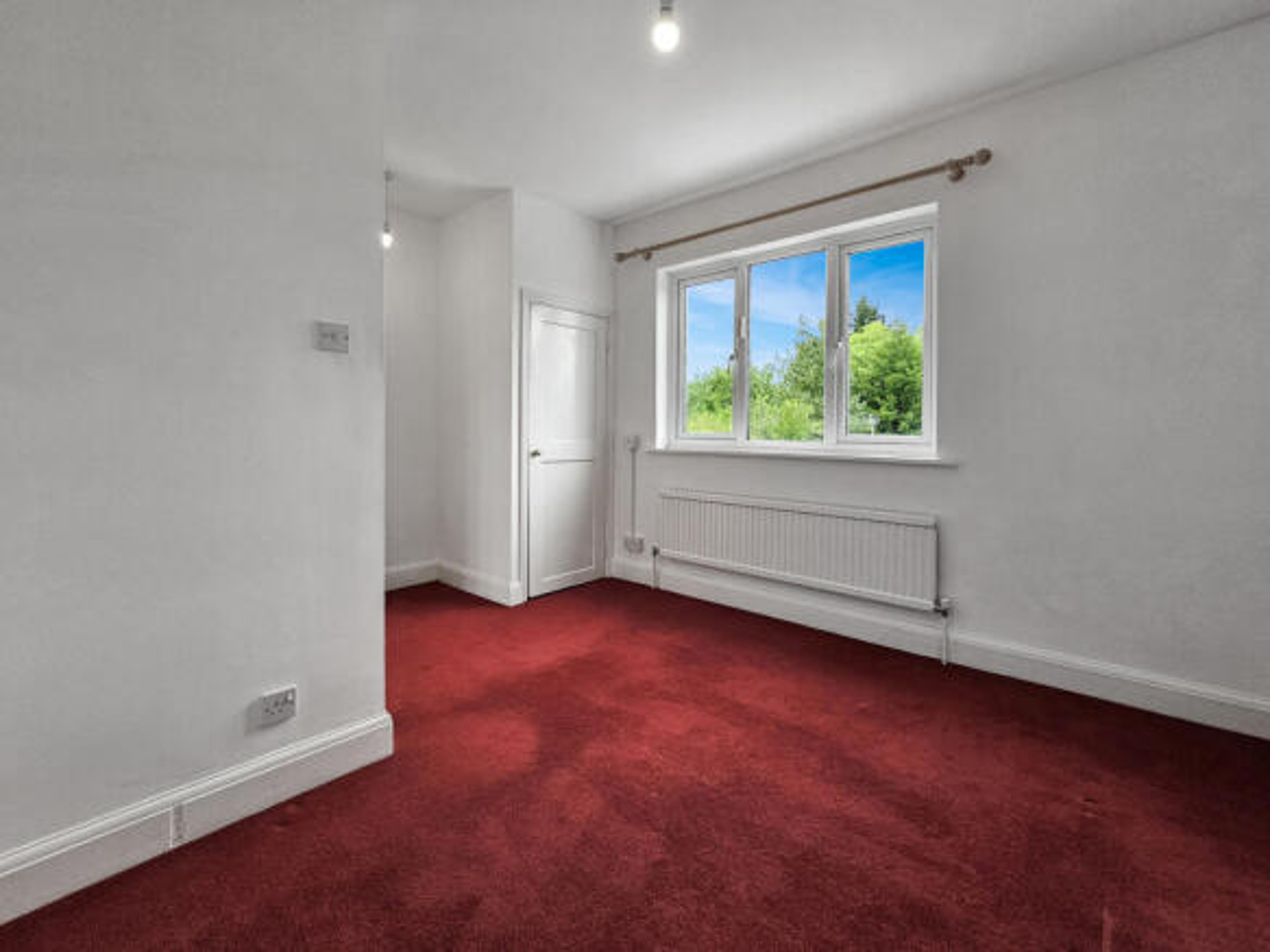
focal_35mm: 13
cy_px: 476
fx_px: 477
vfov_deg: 89.9
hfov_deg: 106.2
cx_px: 635
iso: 50
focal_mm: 2.2
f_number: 2.2
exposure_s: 1/140
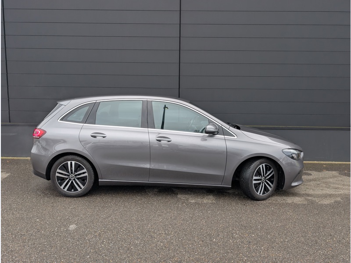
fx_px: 243
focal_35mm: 24
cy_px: 132
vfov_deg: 56.8
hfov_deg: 71.6
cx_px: 176
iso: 53
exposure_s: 1/270
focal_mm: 6.9
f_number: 1.68
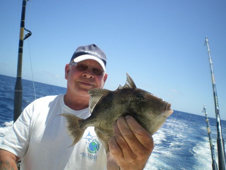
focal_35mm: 36
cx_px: 113
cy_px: 85
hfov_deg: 51.4
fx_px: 235
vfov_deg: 39.6
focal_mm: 6.3
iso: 50
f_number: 4.6
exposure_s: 1/400
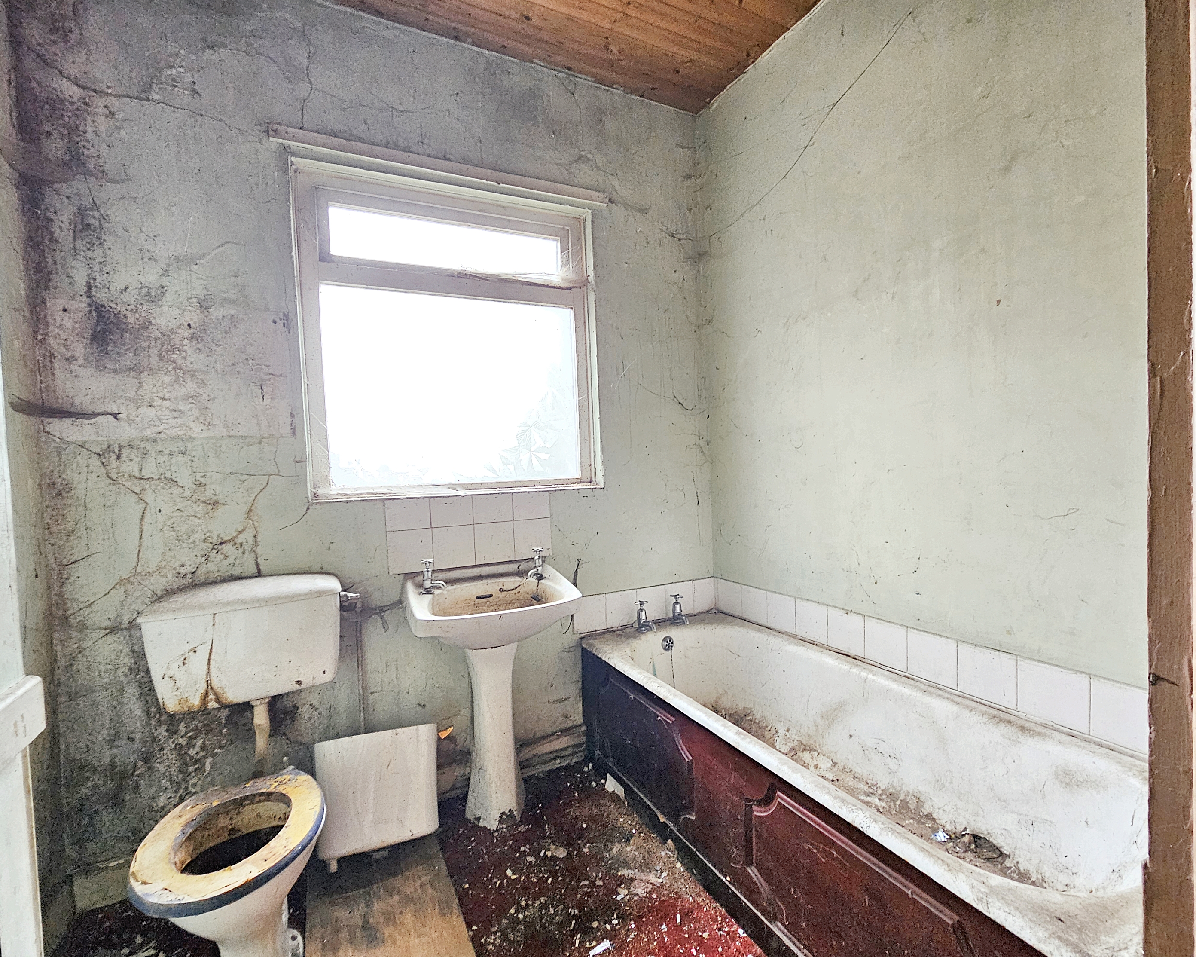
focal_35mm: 14
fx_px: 496
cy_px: 488
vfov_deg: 88.0
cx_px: 579
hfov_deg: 100.7
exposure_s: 1/50
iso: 320
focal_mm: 2.2
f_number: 2.2
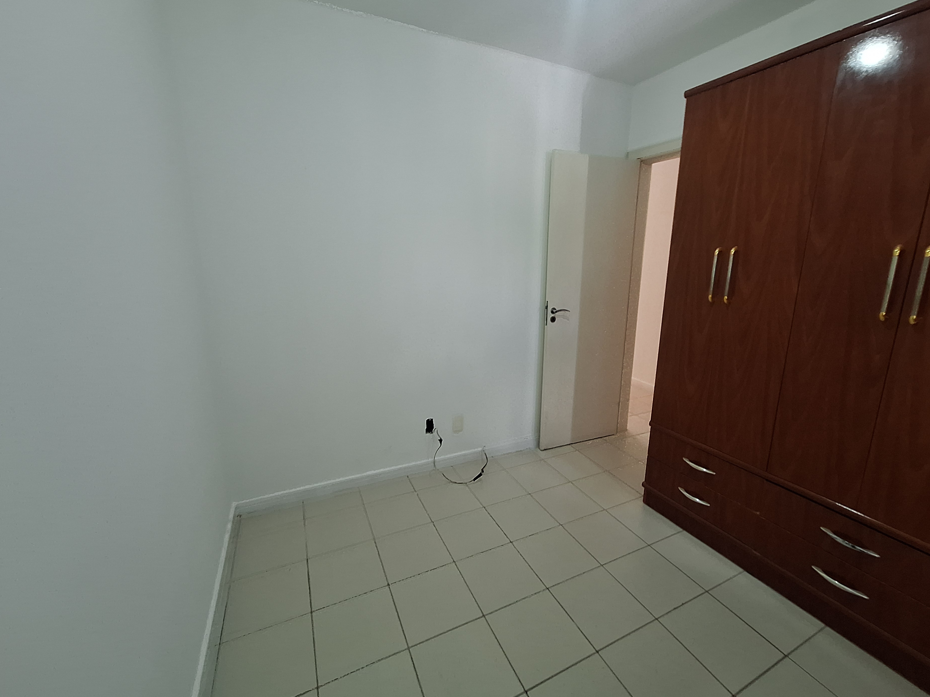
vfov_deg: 85.7
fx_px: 376
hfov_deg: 102.0
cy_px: 337
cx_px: 482
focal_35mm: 14
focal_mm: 1.74
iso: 160
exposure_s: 1/40
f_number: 2.2
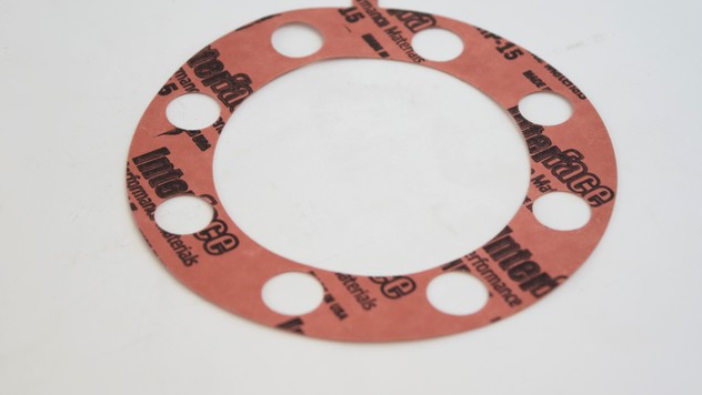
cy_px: 160
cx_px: 354
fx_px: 1630
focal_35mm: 88
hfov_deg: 24.3
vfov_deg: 13.8
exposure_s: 1/60
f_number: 5.6
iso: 900
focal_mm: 55
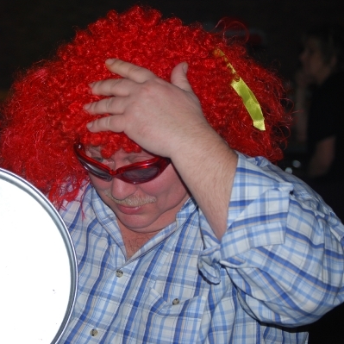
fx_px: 1188
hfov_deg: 16.4
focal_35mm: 106
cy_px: 172
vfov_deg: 16.5
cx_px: 91
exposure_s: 1/60
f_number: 4
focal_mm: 55
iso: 200
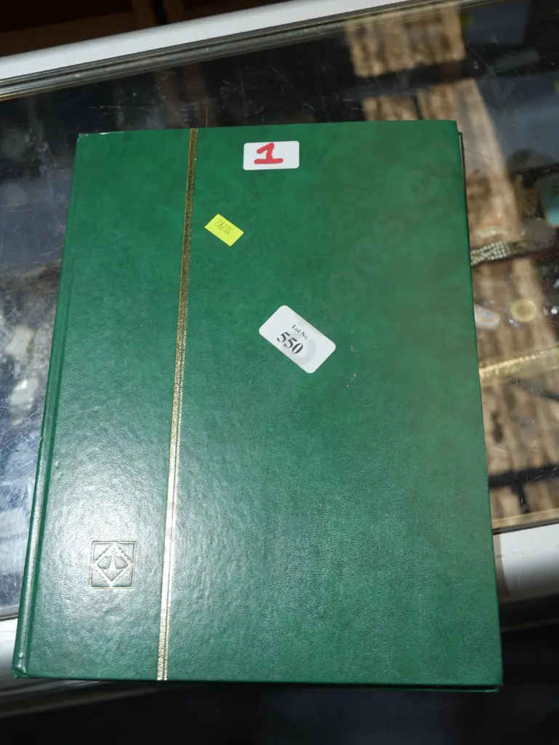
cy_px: 372
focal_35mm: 38
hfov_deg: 37.8
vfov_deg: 49.0
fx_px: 818
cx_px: 280
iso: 200
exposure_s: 1/80
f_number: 4.1
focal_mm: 19
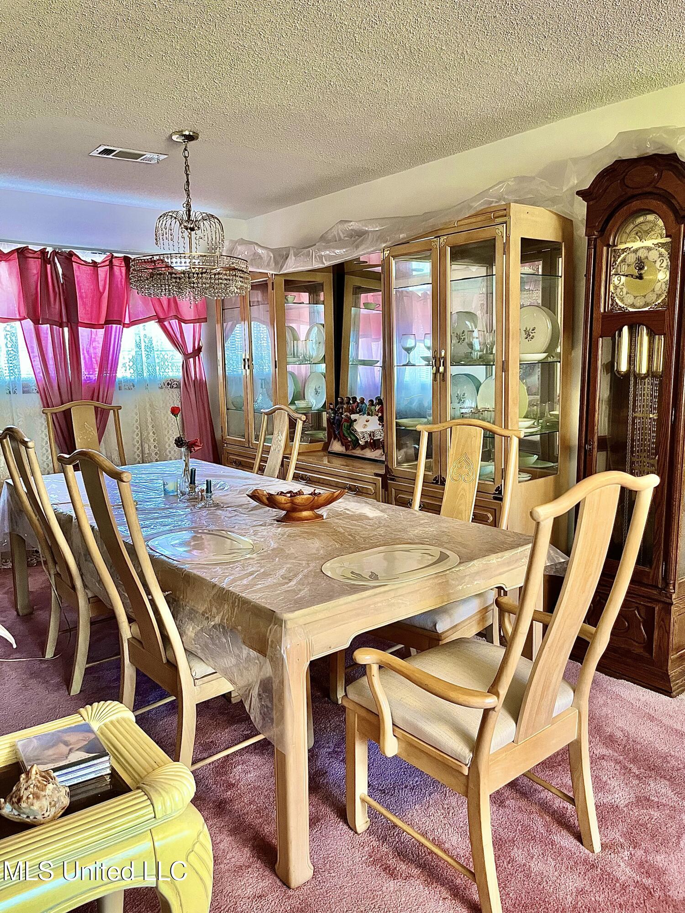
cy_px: 456
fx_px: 686
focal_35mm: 26
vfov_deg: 67.3
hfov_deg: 53.1
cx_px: 342
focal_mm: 5.1
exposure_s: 1/60
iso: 250
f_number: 1.6
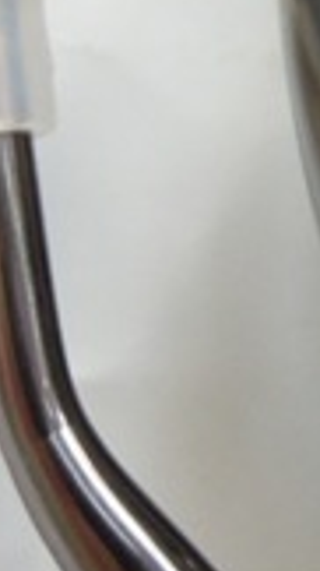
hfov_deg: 11.7
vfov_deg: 20.7
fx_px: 1555
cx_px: 155
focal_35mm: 103
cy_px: 197
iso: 400
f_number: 1.8
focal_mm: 4.3
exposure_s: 1/200
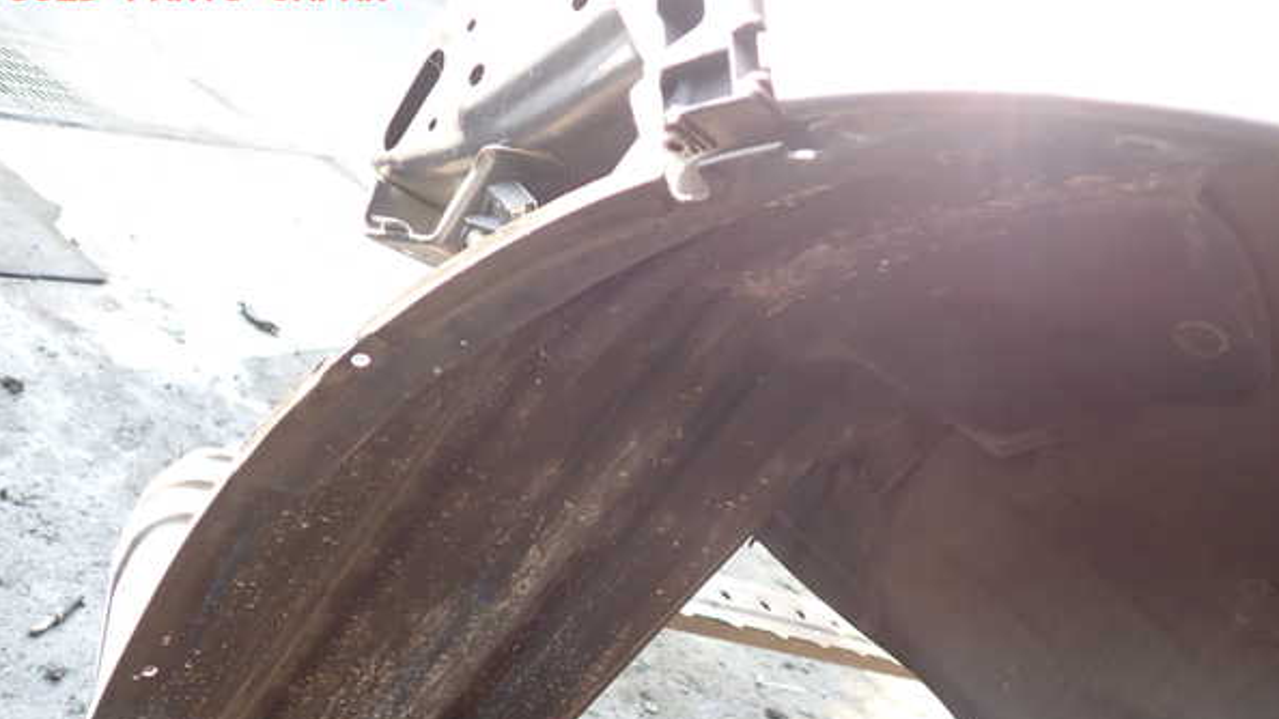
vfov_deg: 35.5
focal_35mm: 33
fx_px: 1119
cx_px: 642
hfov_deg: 59.5
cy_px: 443
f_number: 2.3
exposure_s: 1/80
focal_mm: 5.4
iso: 100
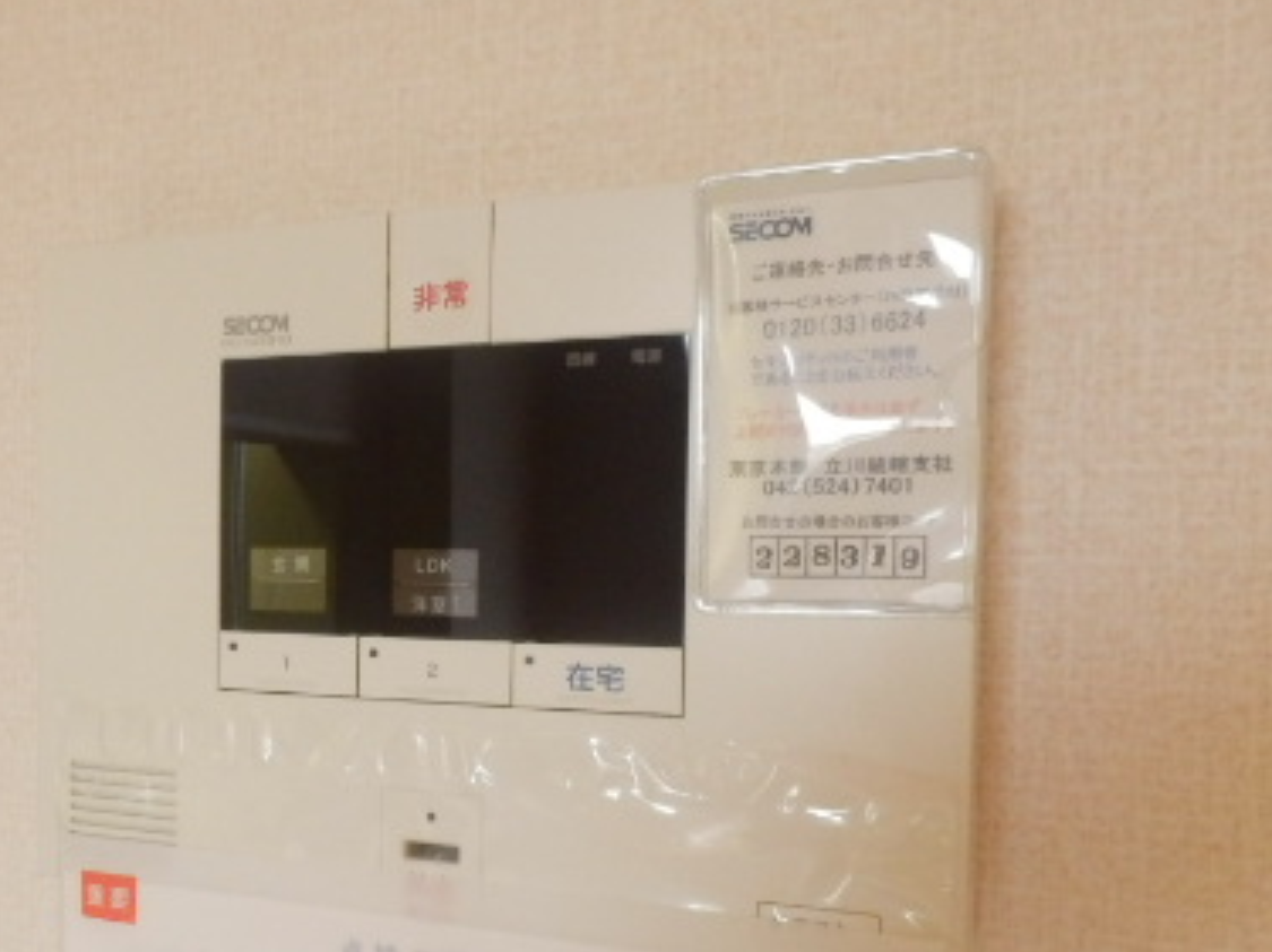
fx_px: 1506
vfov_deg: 34.9
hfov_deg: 43.0
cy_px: 603
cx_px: 200
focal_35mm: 41
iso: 800
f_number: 3
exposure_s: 1/30
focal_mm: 4.2
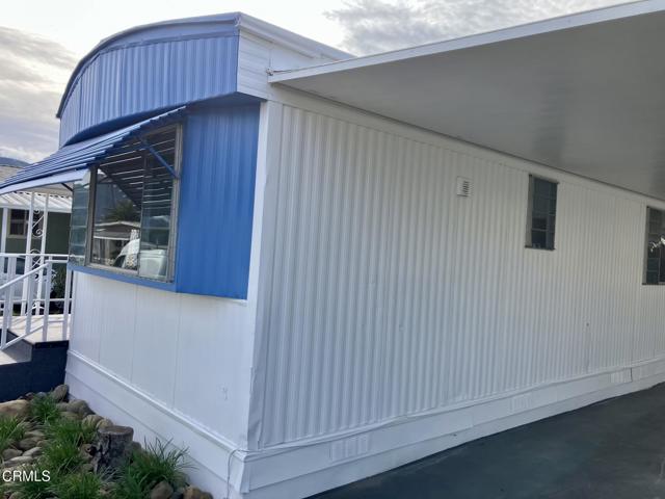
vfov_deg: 49.7
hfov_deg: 63.4
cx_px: 332
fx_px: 538
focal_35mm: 28
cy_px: 250
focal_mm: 3.99
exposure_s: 1/952
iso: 32
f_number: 1.8
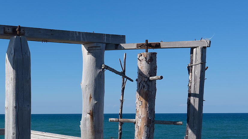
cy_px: 113
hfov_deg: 30.7
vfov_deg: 20.8
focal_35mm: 57
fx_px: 375
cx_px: -53
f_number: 11
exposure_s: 1/140
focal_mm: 23
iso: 100
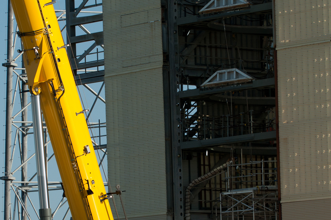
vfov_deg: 4.5
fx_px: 2777
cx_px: 153
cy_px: 173
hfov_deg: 6.8
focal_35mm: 302
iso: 250
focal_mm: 102
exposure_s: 1/2000
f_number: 5.6
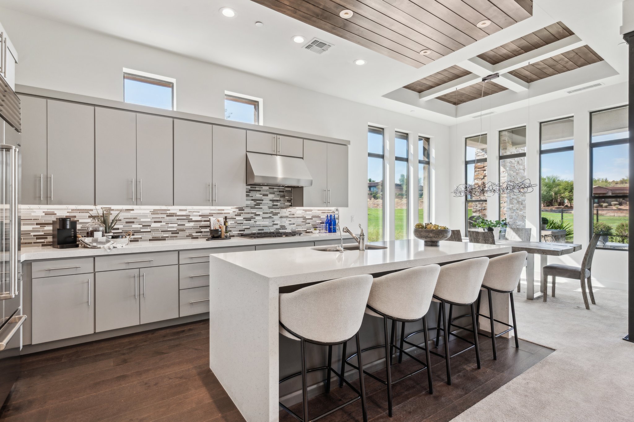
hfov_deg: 91.7
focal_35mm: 18
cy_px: 211
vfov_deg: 68.8
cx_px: 317
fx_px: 308
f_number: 8
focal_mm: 17.5
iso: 320
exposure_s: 1/80
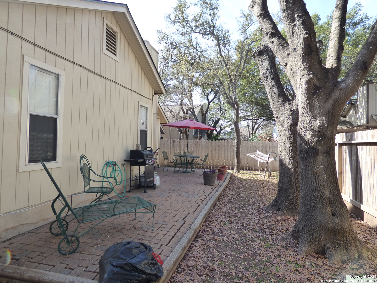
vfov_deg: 66.0
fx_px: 218
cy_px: 142
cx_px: 188
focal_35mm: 20
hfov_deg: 81.7
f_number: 2.8
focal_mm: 3.58
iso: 200
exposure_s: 1/400
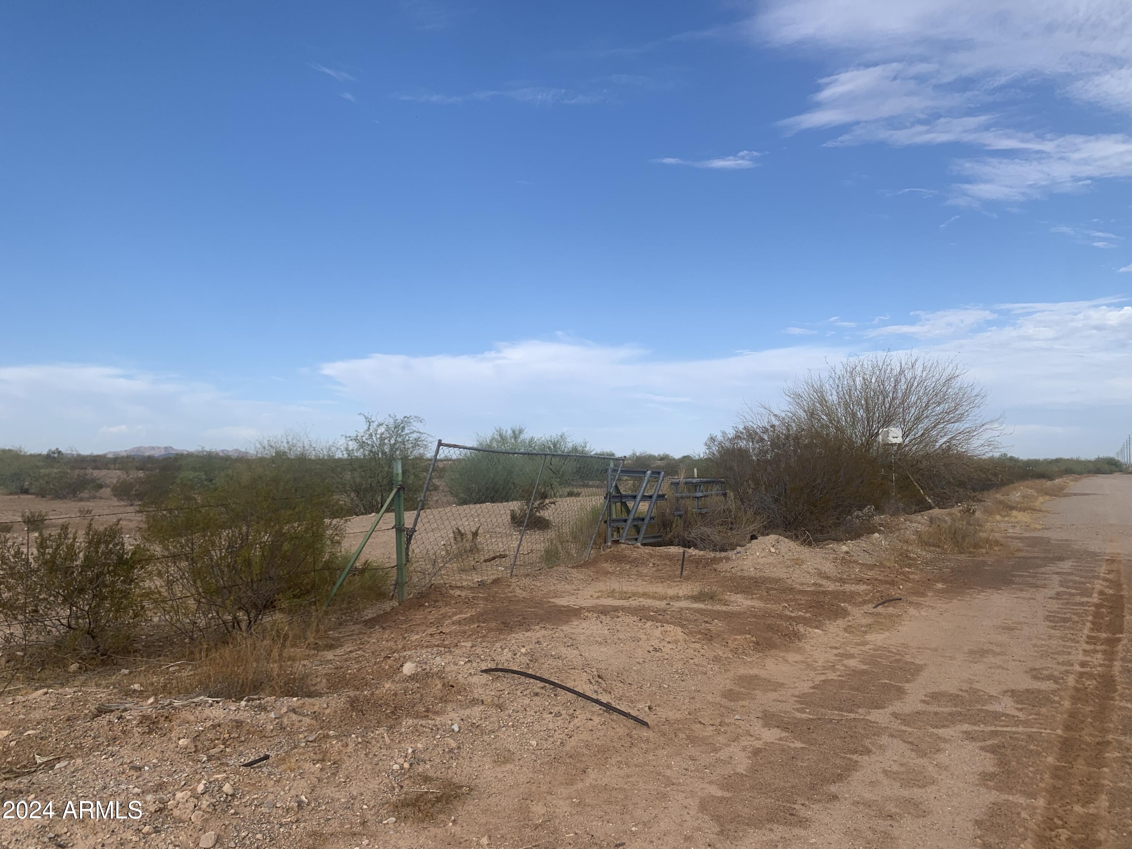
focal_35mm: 26
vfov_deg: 53.1
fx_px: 850
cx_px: 566
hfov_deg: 67.3
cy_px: 424
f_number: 1.8
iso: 25
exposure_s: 1/2481
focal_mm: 4.25
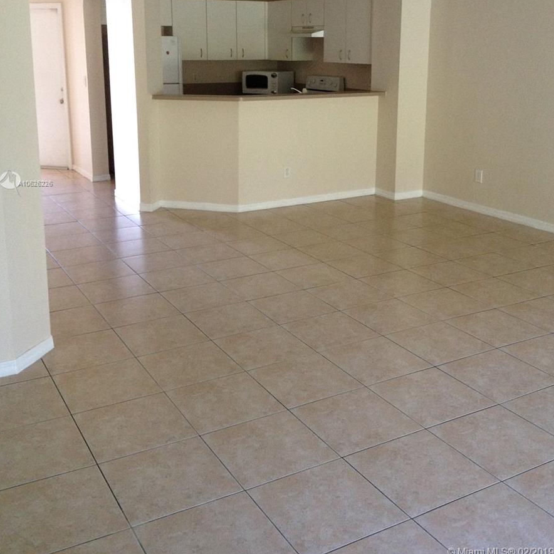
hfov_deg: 40.0
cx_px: 278
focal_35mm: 42
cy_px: 184
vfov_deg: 39.5
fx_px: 760
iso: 250
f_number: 2.4
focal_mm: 4.28
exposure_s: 1/20
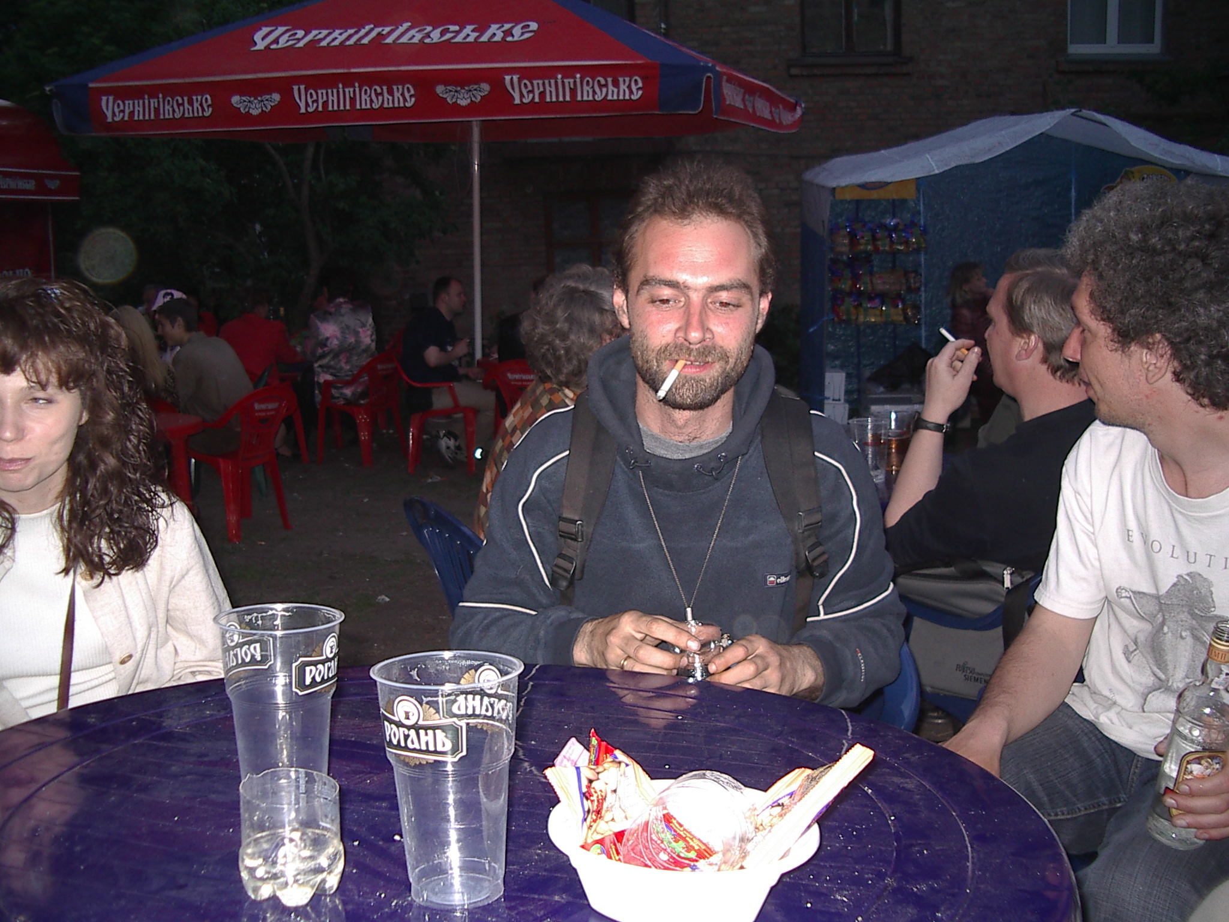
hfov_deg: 49.0
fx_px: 1349
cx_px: 614
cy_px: 461
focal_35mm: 38
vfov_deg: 37.7
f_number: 2.6
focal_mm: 5.8
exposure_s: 1/60
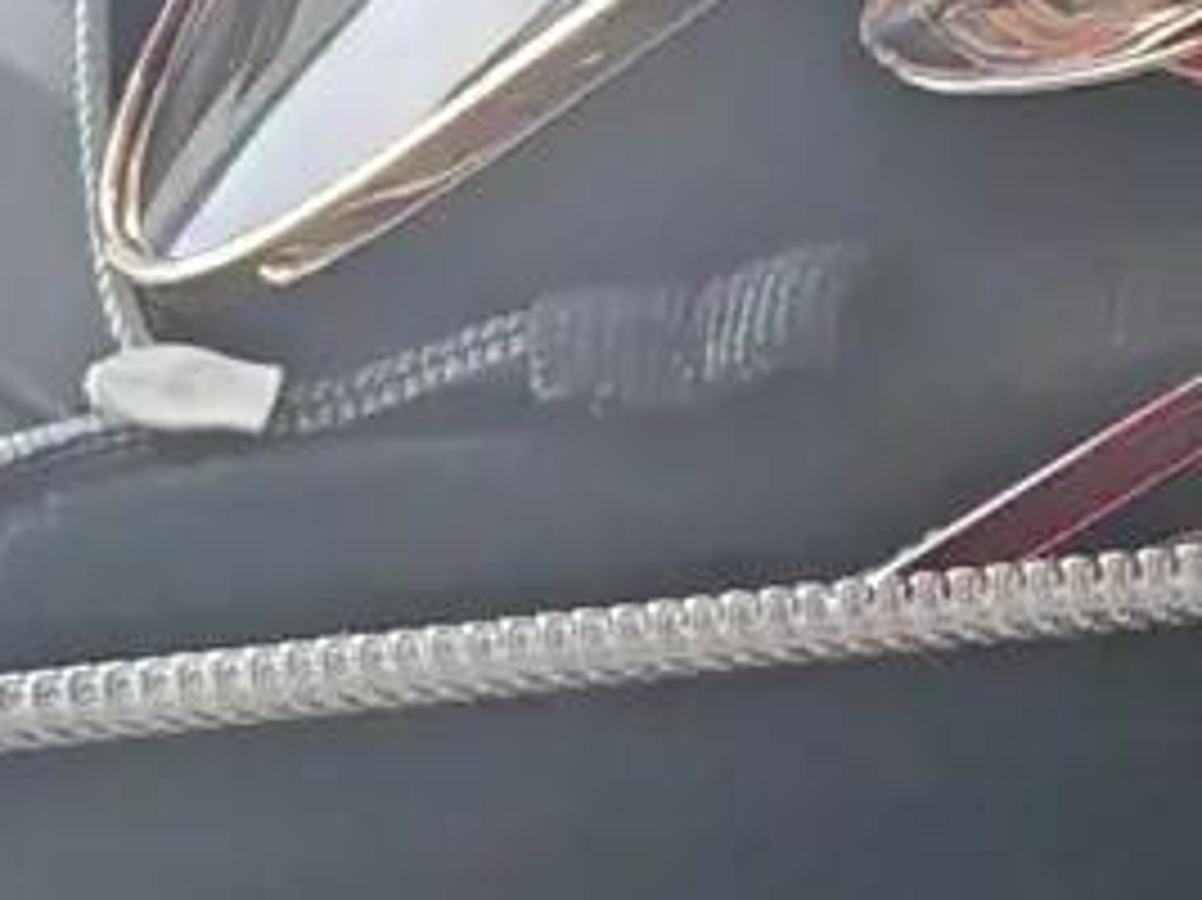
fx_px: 3506
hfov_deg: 16.8
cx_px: 2012
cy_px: 306
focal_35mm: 101
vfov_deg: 14.6
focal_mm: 1.82
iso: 160
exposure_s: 1/50
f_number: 2
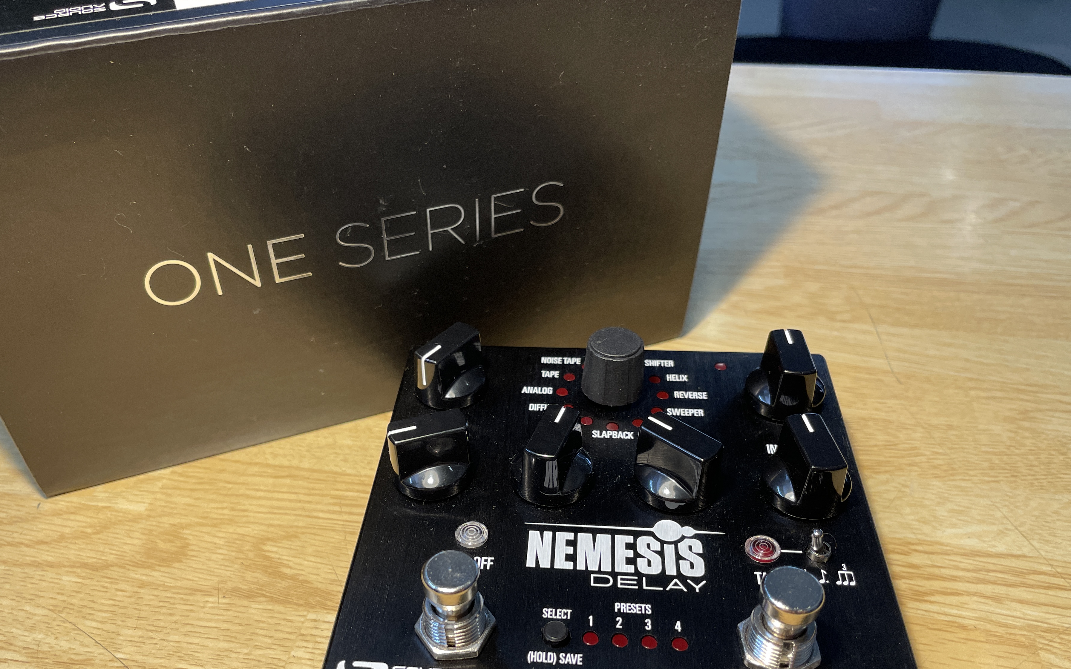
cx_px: 489
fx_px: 905
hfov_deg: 61.1
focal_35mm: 31
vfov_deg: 40.3
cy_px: 417
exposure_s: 1/60
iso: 80
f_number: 1.6
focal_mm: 4.2
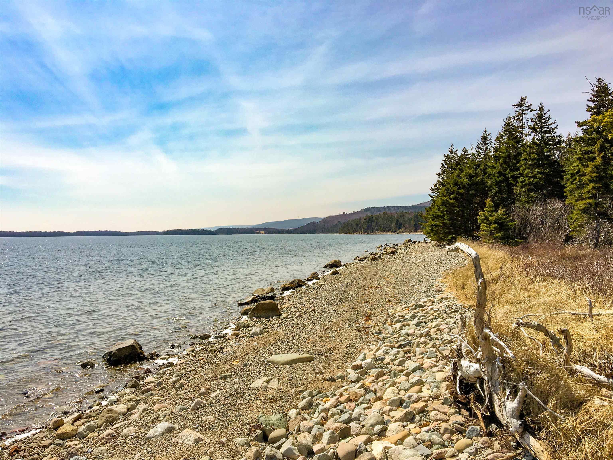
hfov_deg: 61.7
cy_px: 230
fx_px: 514
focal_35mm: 29
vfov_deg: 48.2
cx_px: 306
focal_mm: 4.15
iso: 25
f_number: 2.2
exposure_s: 1/3205
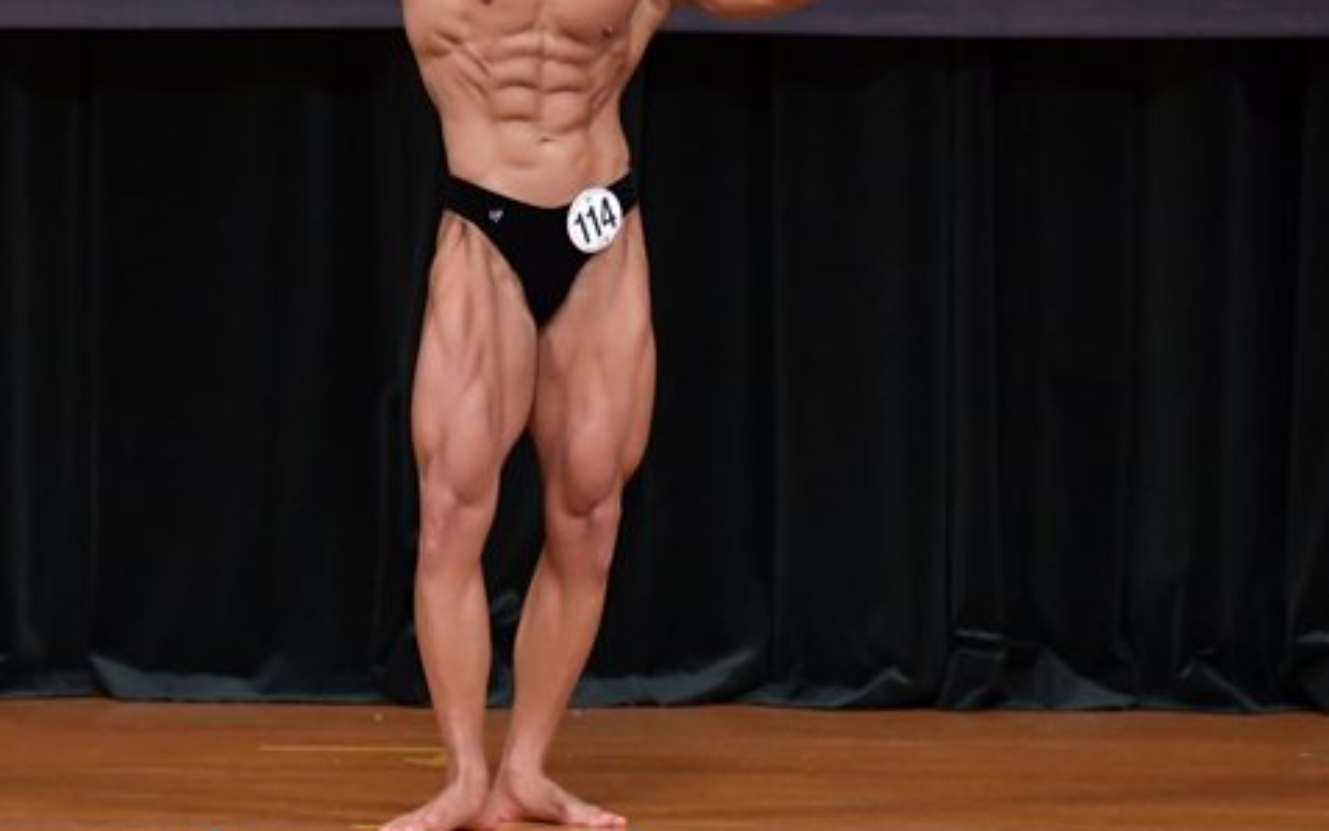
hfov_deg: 4.7
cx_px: 532
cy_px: 247
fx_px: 16158
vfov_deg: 2.9
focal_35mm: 446
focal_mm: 180
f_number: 5.6
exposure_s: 1/400
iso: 4000
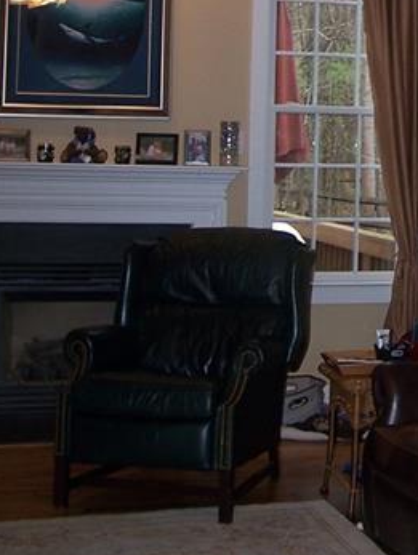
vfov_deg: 22.6
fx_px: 1350
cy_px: 35
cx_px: 428
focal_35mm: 84
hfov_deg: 17.2
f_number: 2.8
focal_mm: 6.3
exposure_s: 1/60
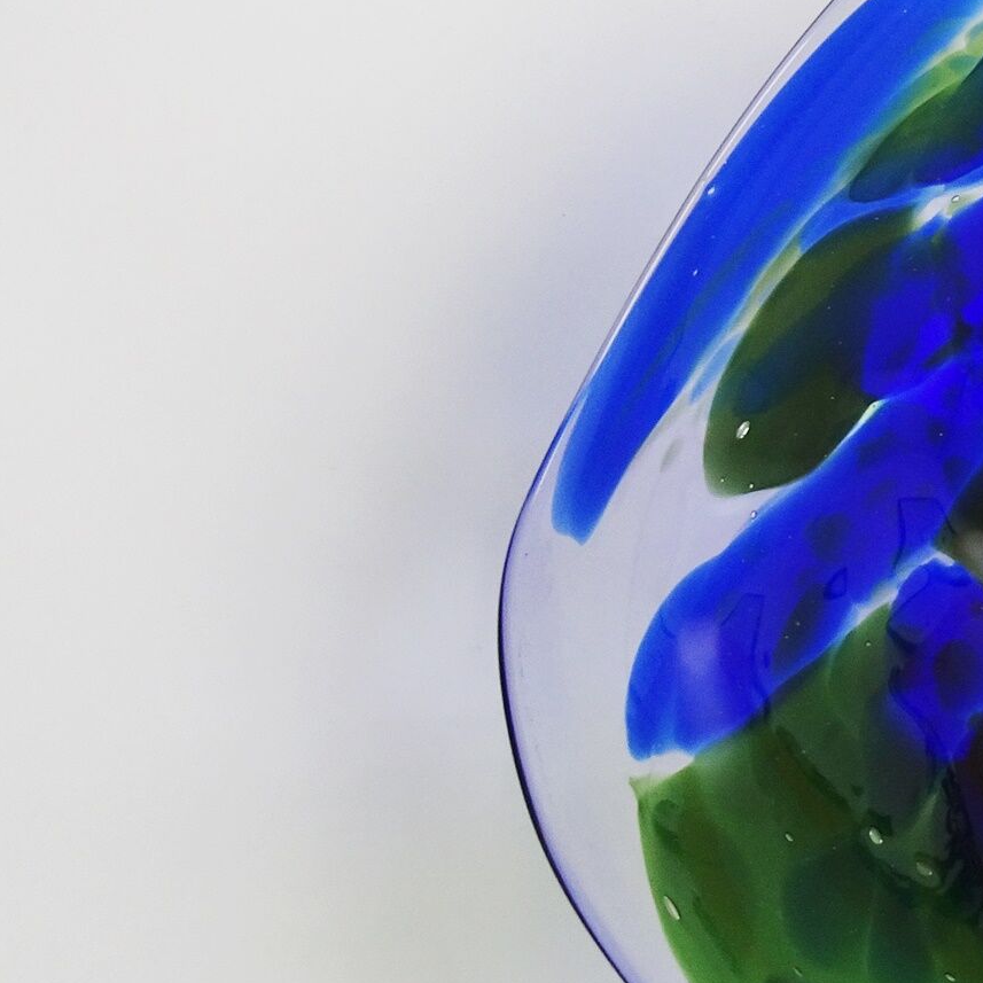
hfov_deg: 21.4
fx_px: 2120
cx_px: 1527
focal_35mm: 66
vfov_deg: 26.1
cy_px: 483
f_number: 3.5
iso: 80
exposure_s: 1/30
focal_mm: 4.1
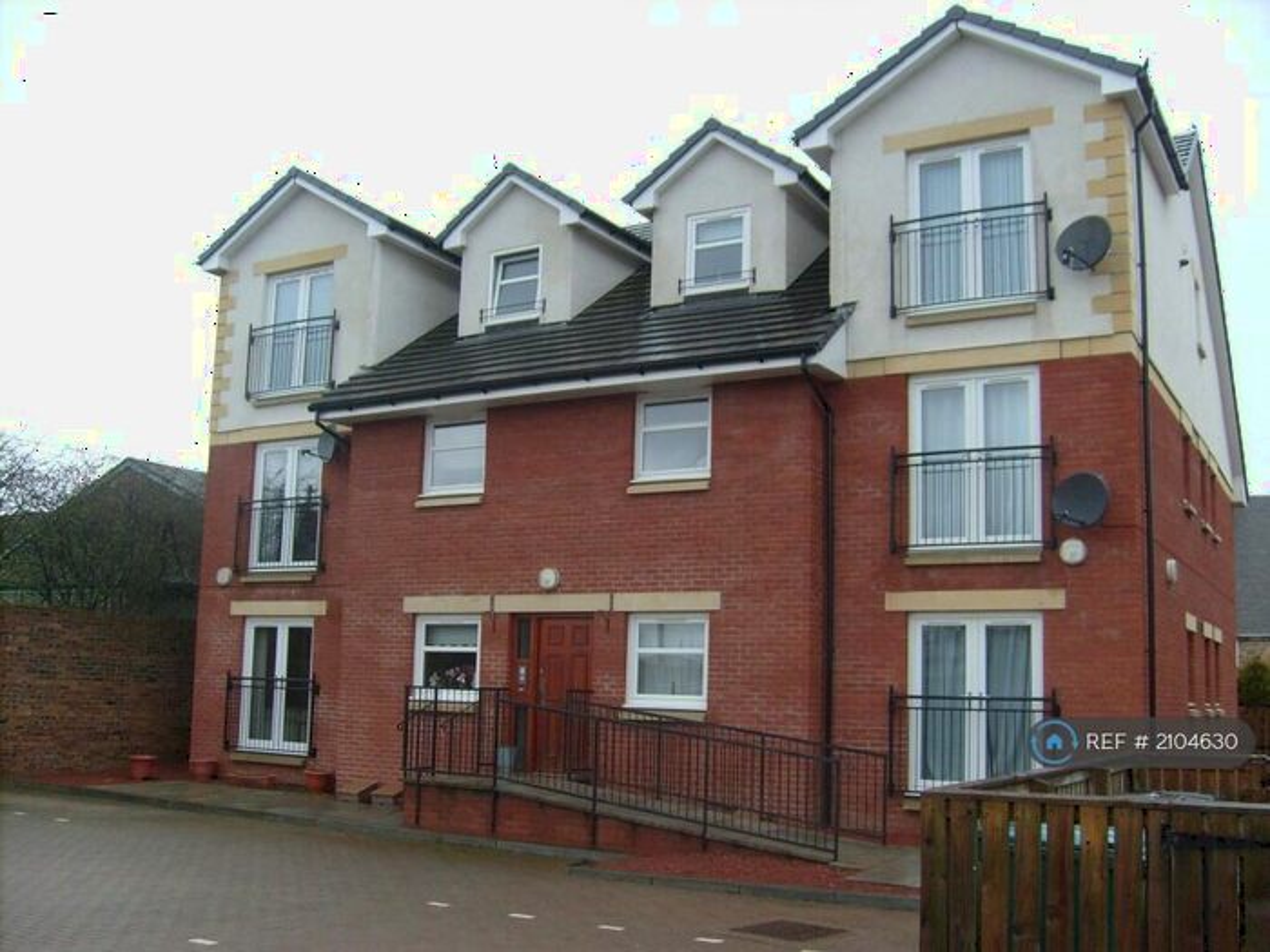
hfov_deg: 52.6
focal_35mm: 35
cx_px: 635
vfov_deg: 40.7
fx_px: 1284
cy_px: 476
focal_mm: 5.8
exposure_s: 1/180
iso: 80
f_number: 2.8
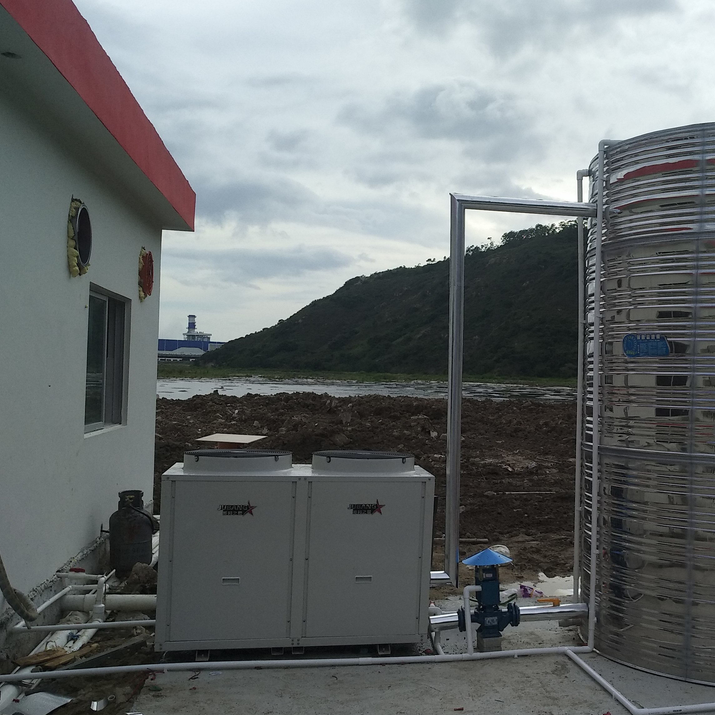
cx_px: 565
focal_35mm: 34
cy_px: 378
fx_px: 795
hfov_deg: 46.1
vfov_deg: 48.4
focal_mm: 3.81
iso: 100
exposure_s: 1/1389
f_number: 2.2
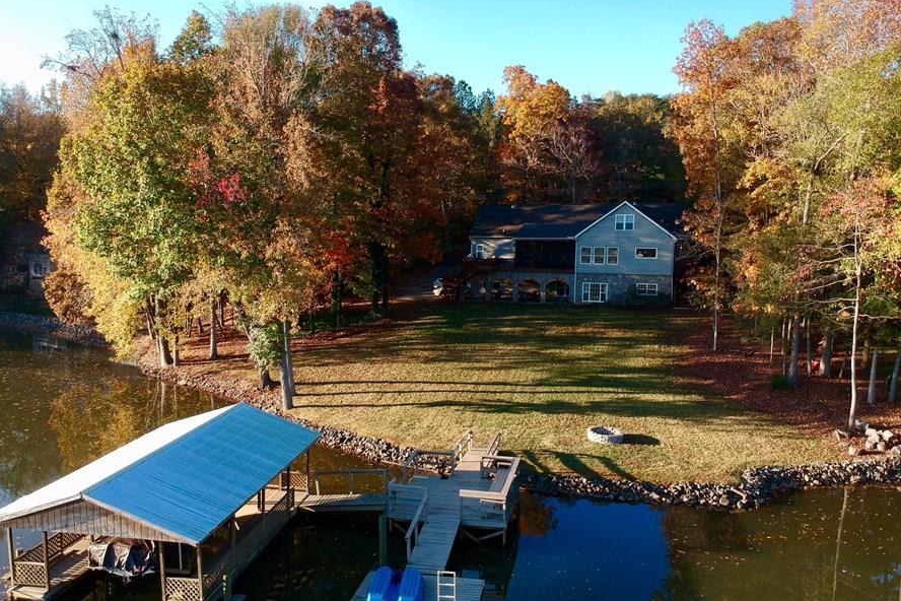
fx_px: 751
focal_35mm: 30
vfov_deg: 43.6
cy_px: 319
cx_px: 414
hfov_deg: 61.8
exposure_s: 1/320
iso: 100
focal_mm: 4.49
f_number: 2.6
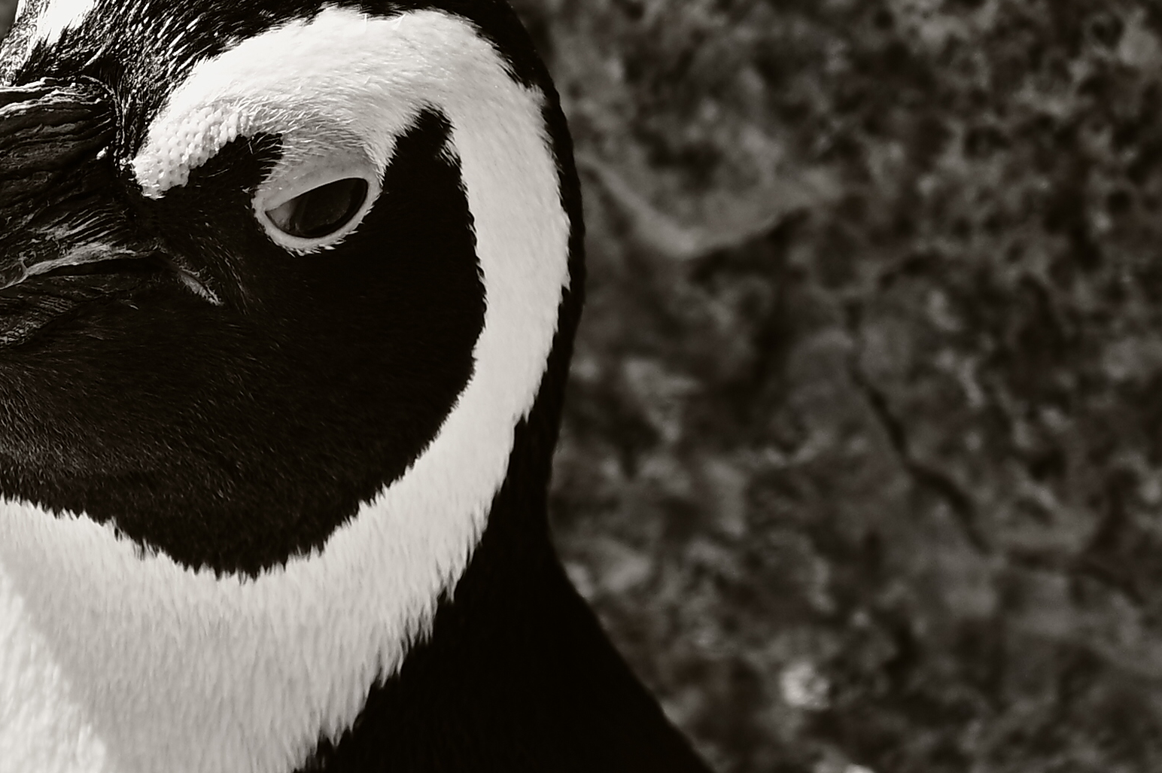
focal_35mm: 336
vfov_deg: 4.1
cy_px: 300
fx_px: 10831
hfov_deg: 6.1
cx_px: 233
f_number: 5.3
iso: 100
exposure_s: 1/350
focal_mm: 135
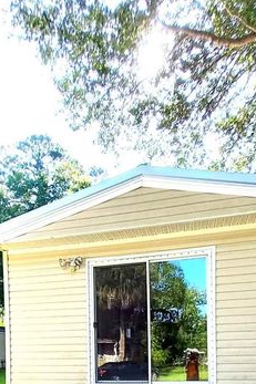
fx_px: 278
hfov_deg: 49.4
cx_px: 111
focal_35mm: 26
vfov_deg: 59.1
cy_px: 346
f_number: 2.2
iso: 40
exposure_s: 1/169
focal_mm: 1.13
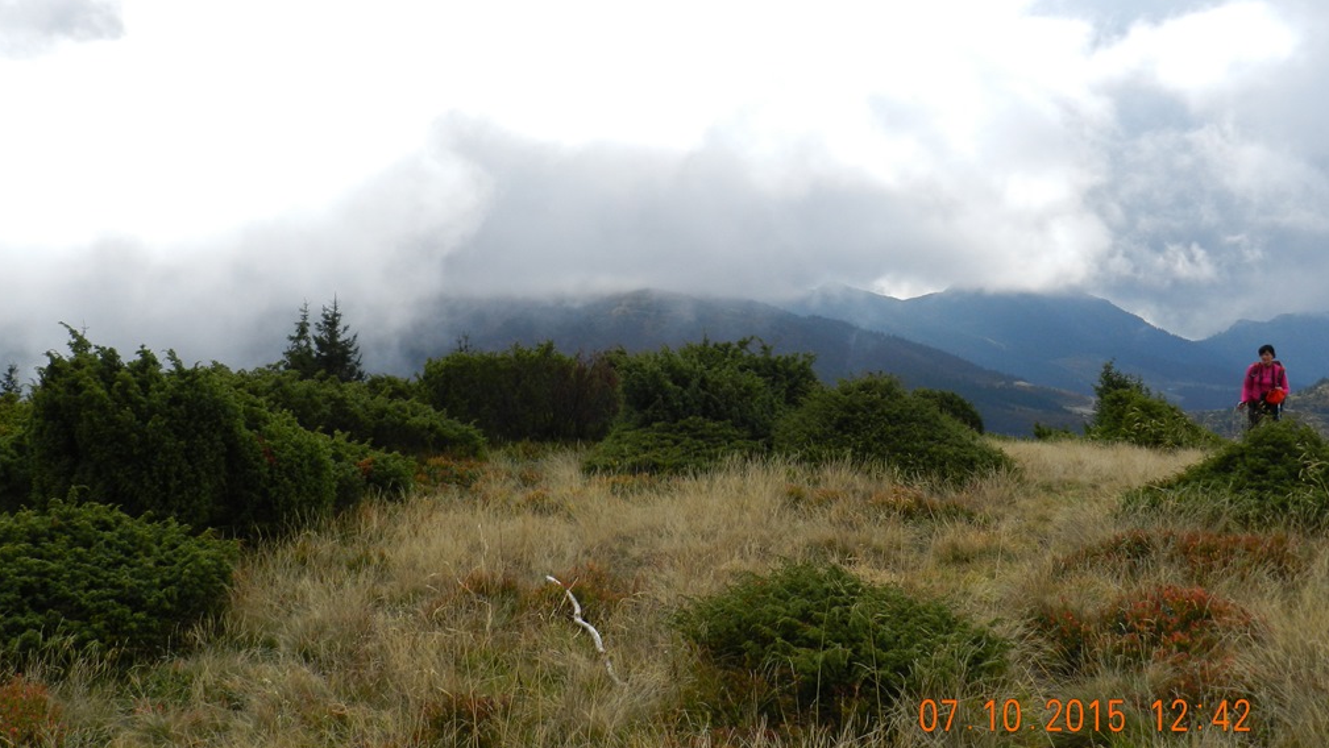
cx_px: 659
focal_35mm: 42
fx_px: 1480
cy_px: 315
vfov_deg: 28.3
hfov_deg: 48.3
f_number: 4.5
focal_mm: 6.7
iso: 160
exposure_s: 1/1000
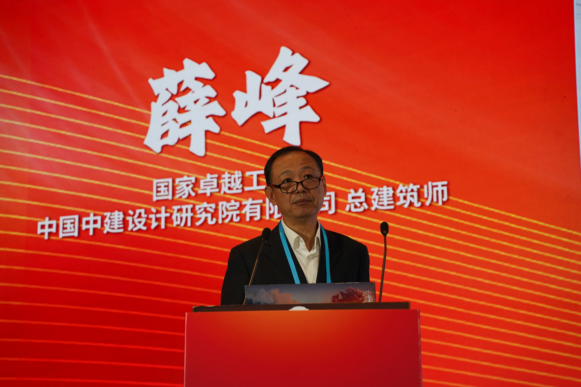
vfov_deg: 18.2
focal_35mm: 75
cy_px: 194
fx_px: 1210
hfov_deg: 27.0
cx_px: 290
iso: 400
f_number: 4.5
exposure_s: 1/160
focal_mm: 75
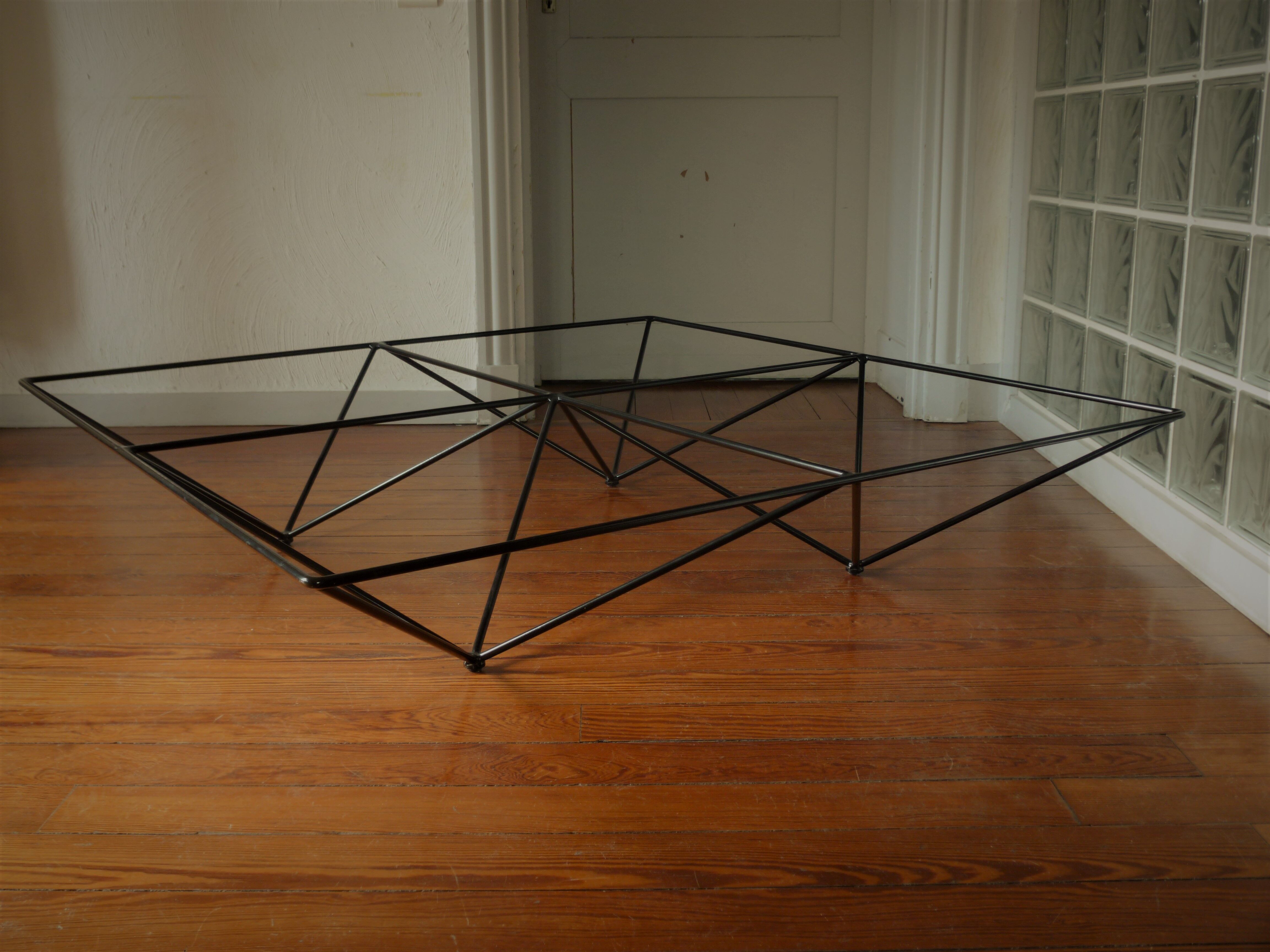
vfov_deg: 39.7
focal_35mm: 36
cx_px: 635
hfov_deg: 51.4
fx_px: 1321
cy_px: 476
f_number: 3.6
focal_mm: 6.5
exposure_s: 1/20
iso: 100
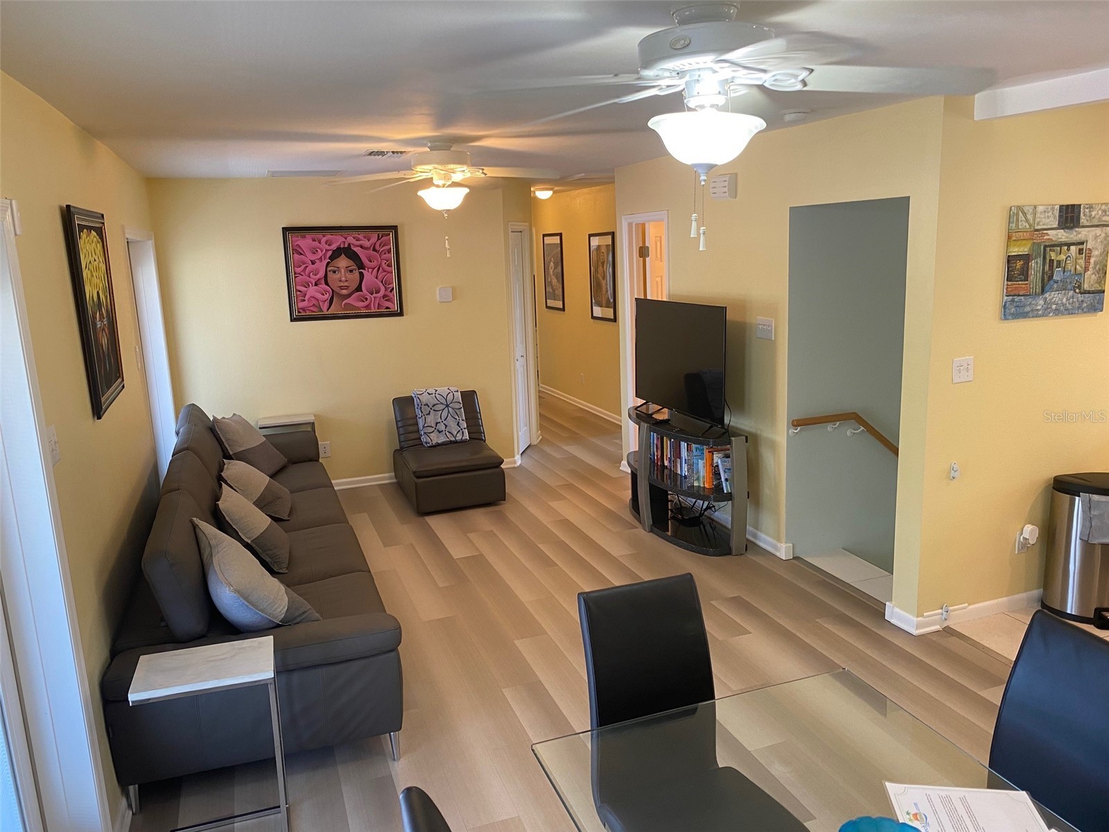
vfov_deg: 53.1
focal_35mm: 26
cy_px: 416
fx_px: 833
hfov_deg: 67.3
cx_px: 554
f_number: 1.8
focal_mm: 4.25
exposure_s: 1/60
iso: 80
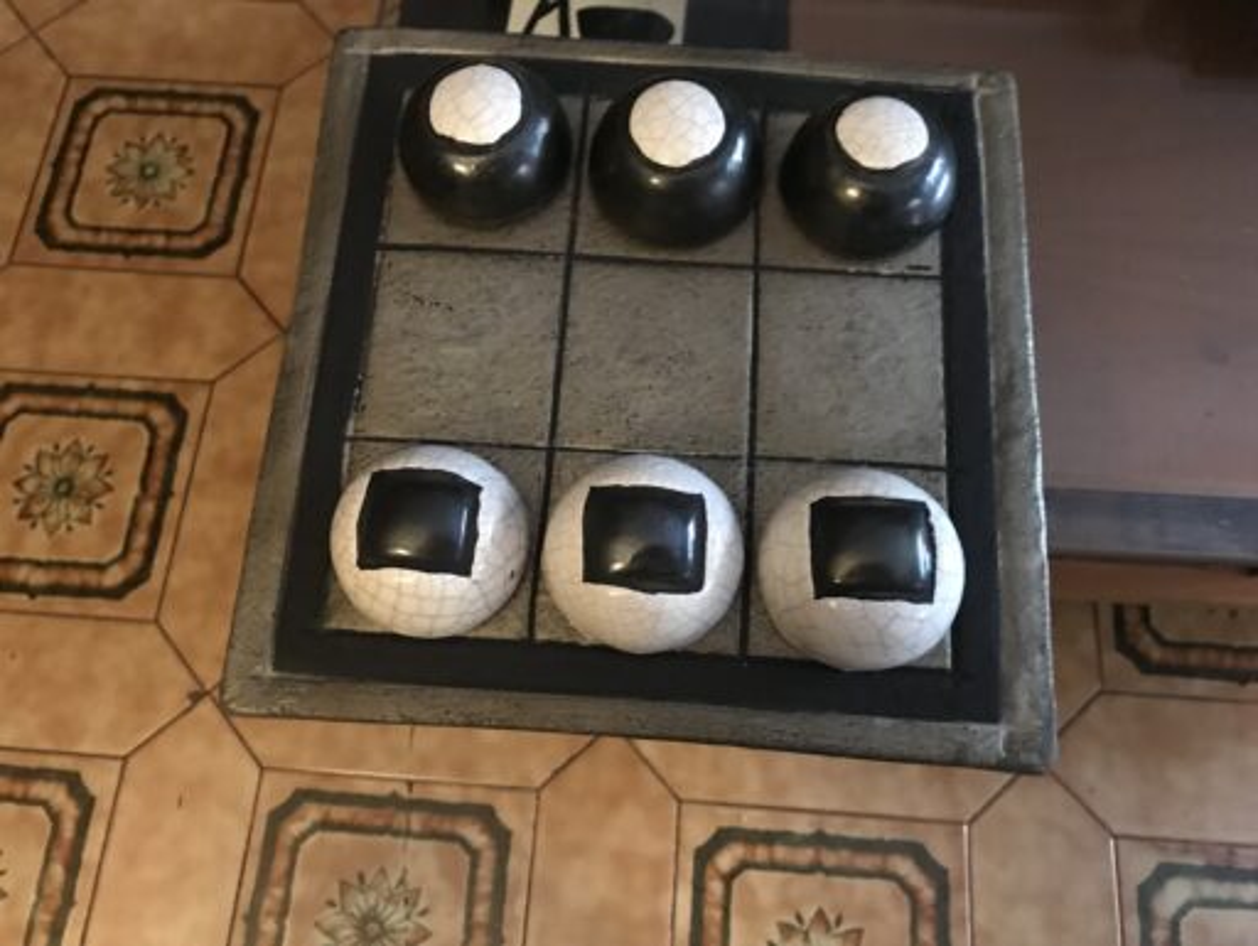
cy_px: 473
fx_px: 1019
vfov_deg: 49.8
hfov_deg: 63.4
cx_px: 629
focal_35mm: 28
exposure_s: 1/4
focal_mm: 3.99
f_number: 1.8
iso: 80
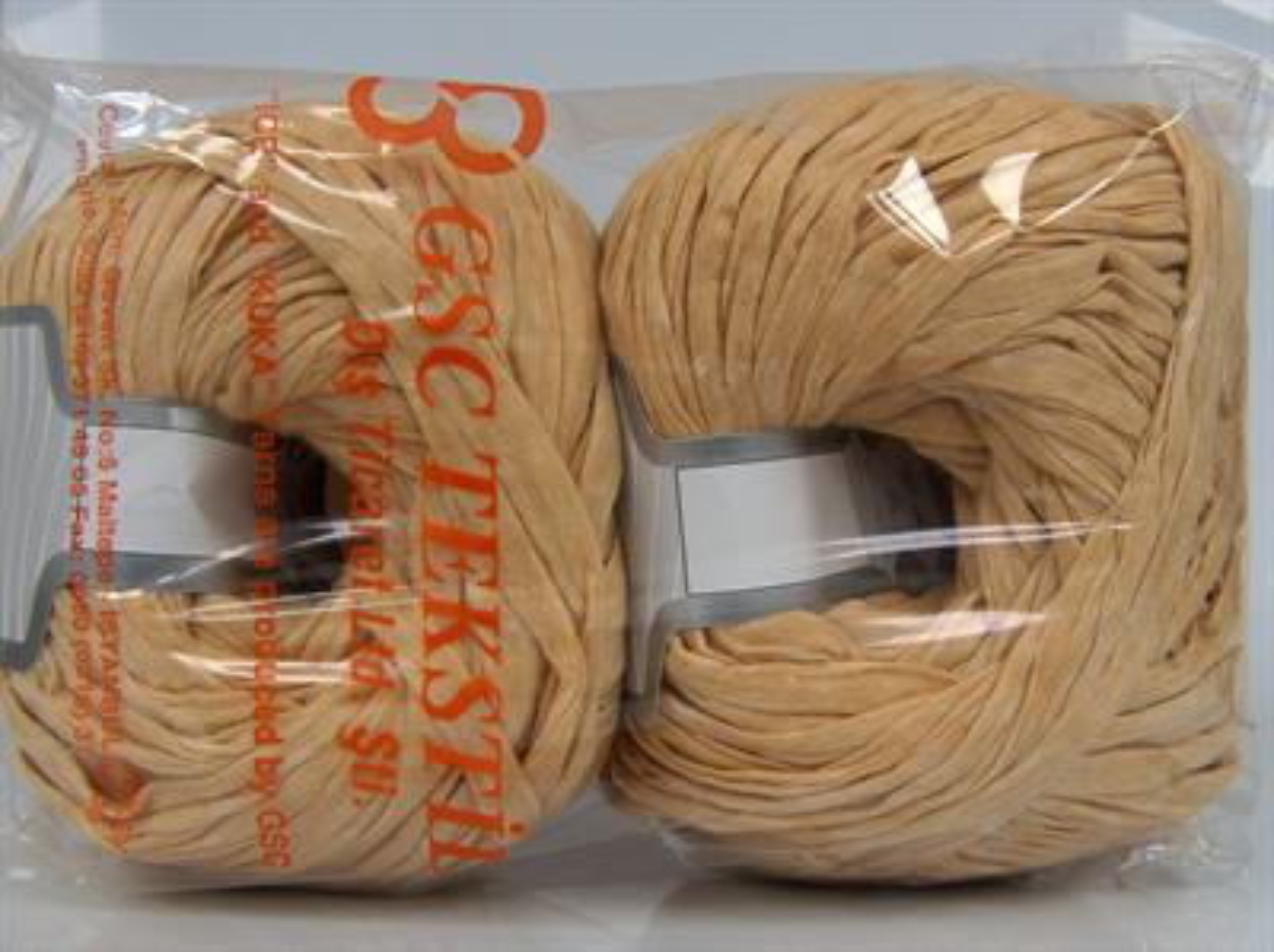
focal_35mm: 44
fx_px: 1617
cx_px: 637
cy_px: 476
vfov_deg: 32.8
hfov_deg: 43.0
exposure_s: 1/120
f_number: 2.8
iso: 159
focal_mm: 8.96
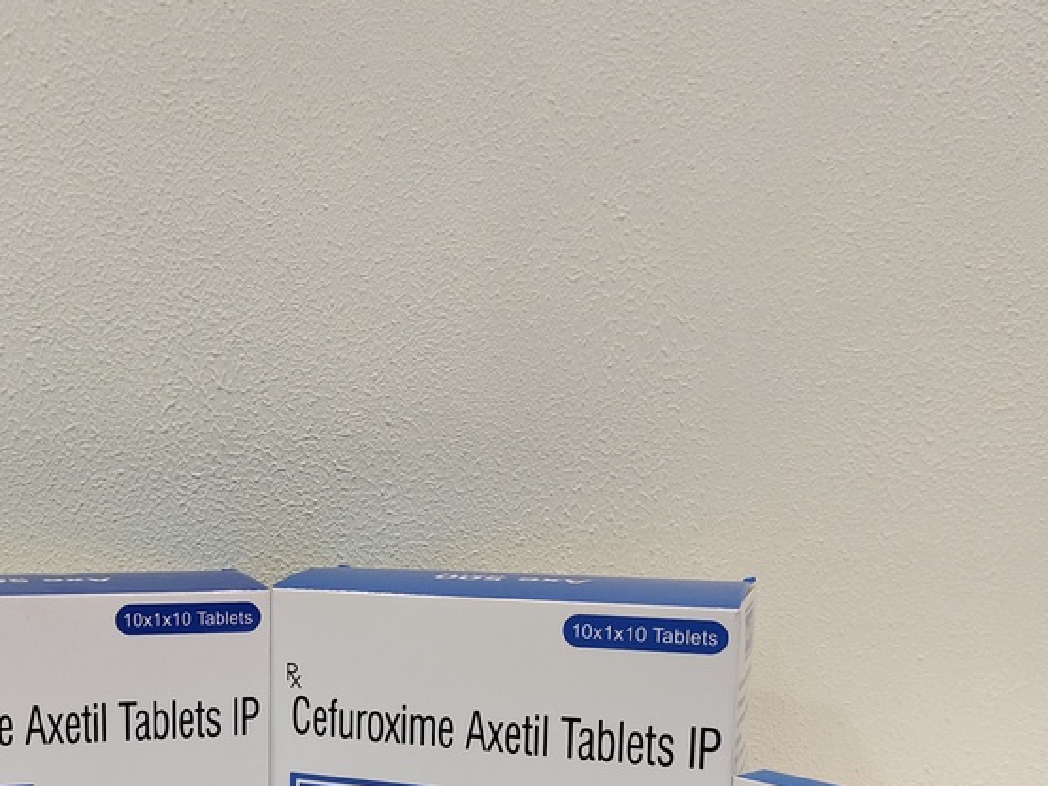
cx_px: 264
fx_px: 1362
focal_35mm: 45
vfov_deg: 31.2
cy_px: 654
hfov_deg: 40.9
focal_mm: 5.42
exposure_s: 1/100
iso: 398
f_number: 1.89
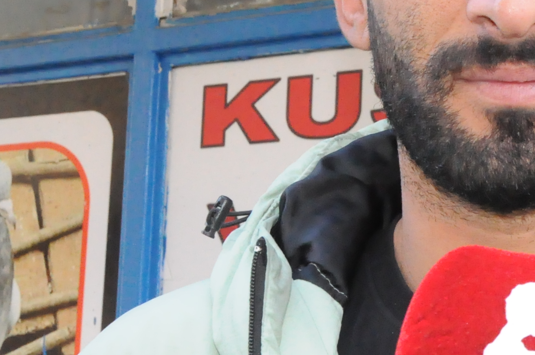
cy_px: 86
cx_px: 507
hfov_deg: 5.3
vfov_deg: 3.5
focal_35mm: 392
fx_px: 5818
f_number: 16
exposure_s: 1/200
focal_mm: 80
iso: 3200
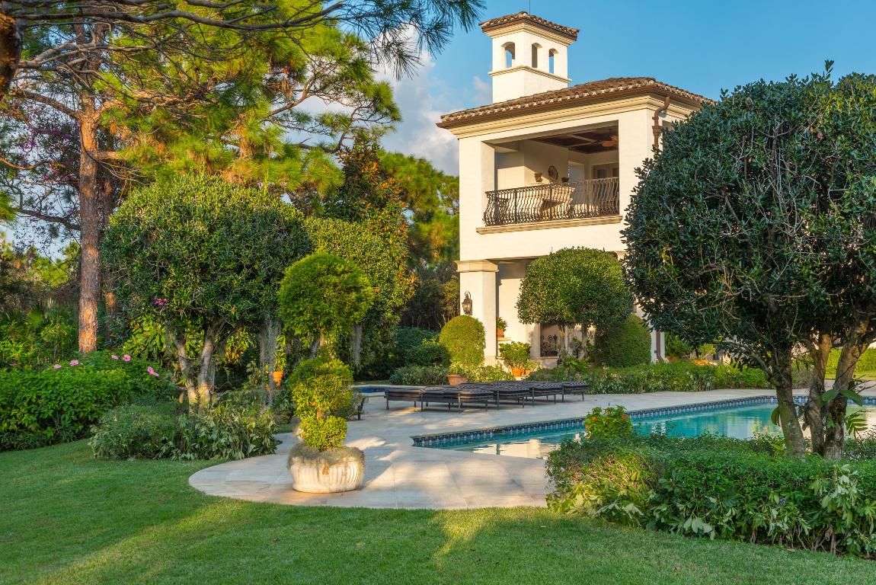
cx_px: 438
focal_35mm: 40
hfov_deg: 48.4
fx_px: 974
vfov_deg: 33.4
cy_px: 292
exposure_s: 1/60
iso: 100
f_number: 11
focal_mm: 40
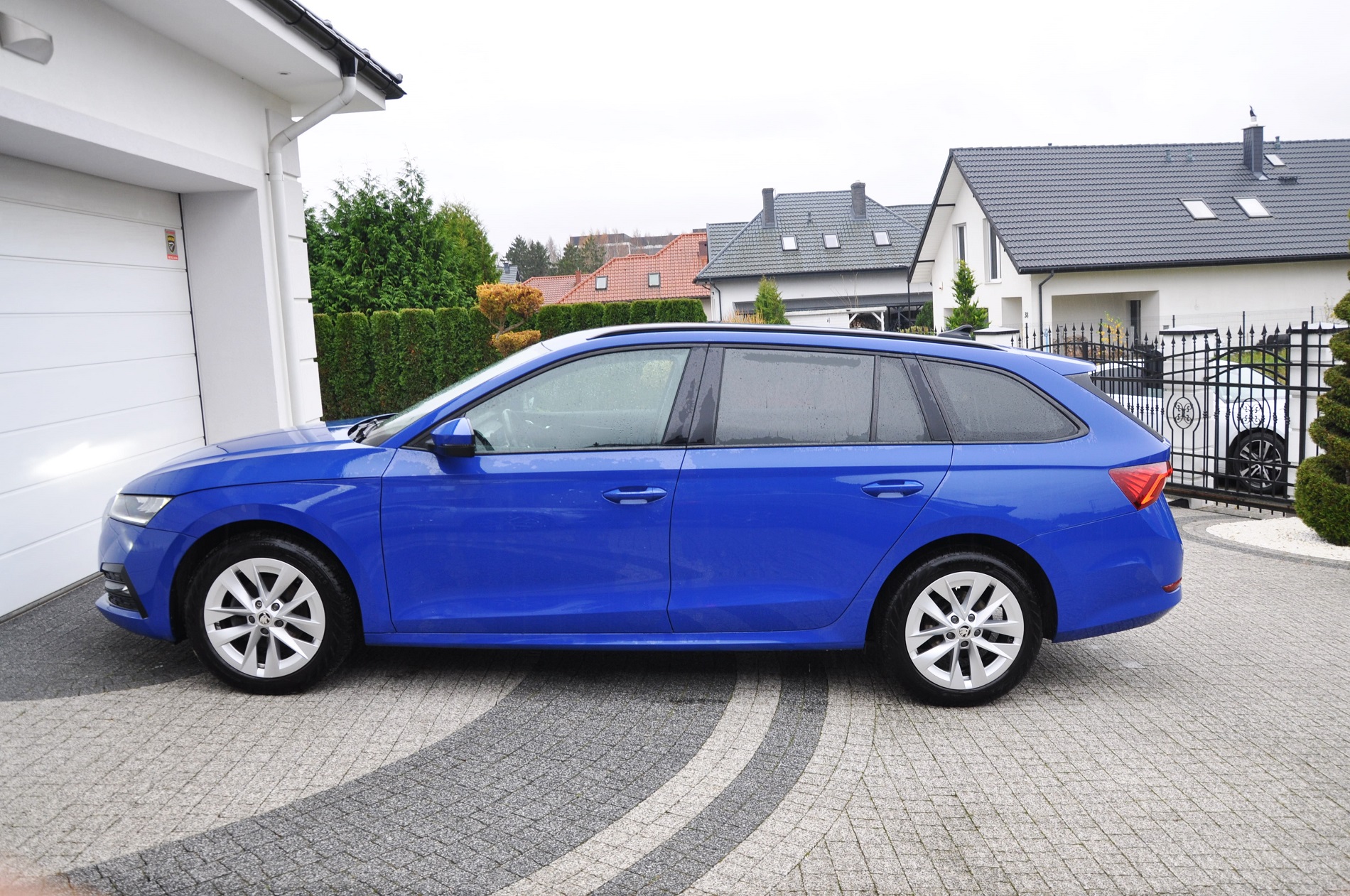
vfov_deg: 47.8
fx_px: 1011
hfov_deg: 67.5
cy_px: 448
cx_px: 675
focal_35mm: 27
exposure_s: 1/50
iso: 250
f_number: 7.1
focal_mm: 18
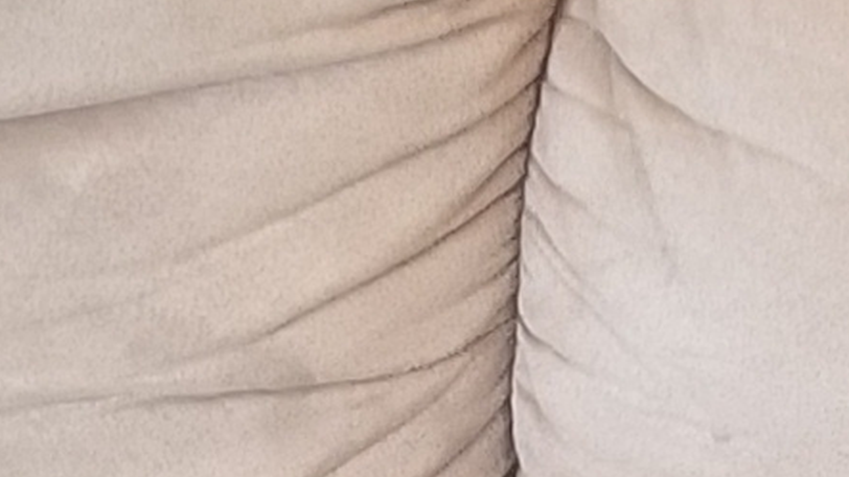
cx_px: 1215
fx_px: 4141
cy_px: 1833
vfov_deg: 5.7
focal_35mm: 184
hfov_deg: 11.3
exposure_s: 1/16
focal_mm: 4.25
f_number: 1.7
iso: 200
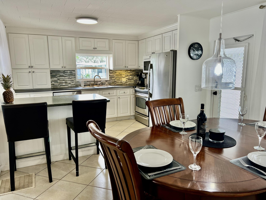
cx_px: 133
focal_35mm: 26
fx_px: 200
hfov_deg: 67.3
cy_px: 100
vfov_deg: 53.1
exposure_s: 1/120
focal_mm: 5.7
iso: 80
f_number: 1.5
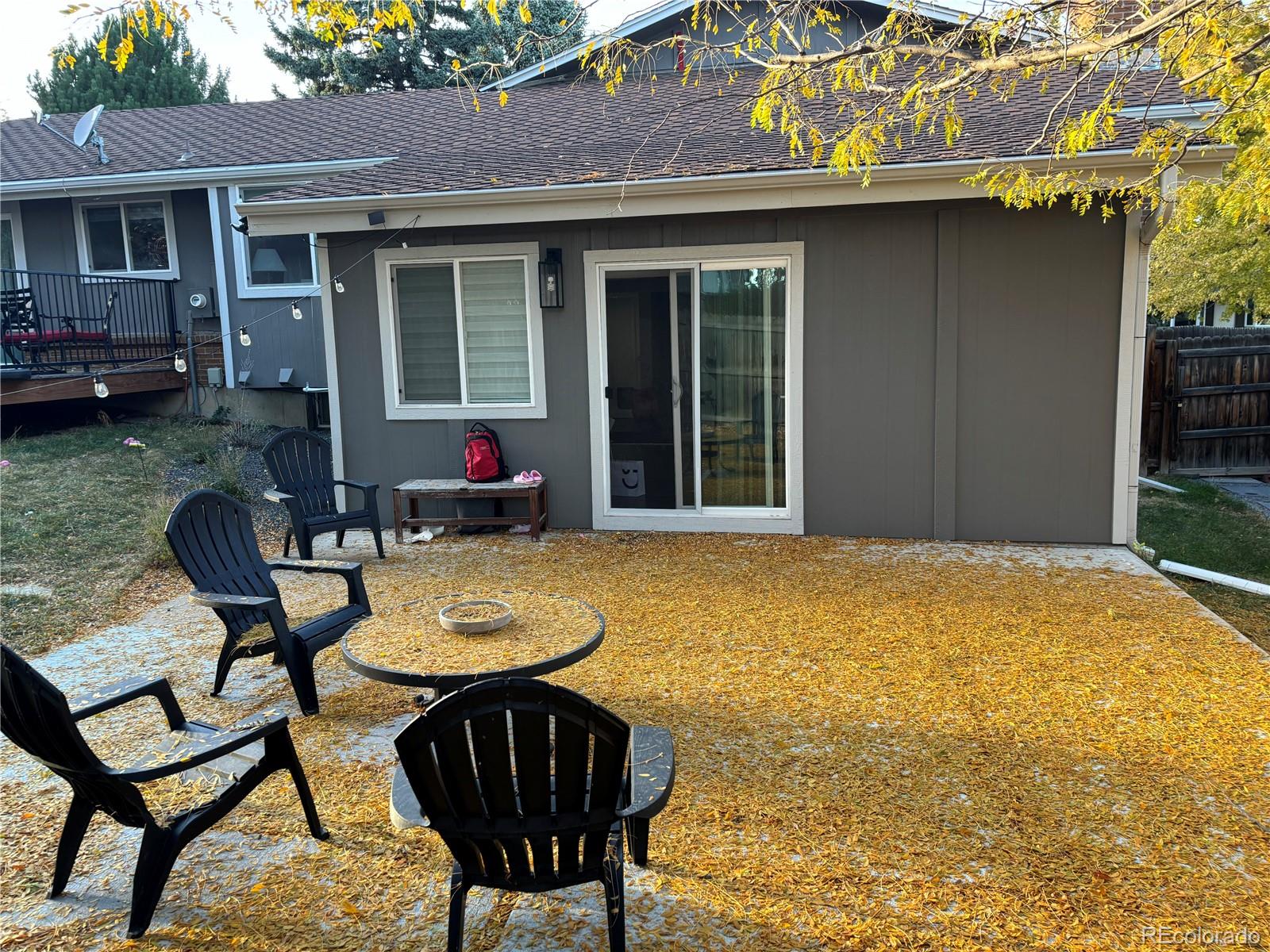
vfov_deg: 53.1
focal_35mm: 26
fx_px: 954
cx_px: 635
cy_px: 476
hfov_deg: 67.3
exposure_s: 1/121
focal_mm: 5.96
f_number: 1.6
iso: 80
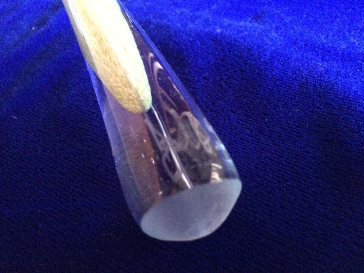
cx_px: 182
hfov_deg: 60.0
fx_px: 315
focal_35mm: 30
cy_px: 136
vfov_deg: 46.8
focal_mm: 4.12
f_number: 2.2
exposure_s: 1/15
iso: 800
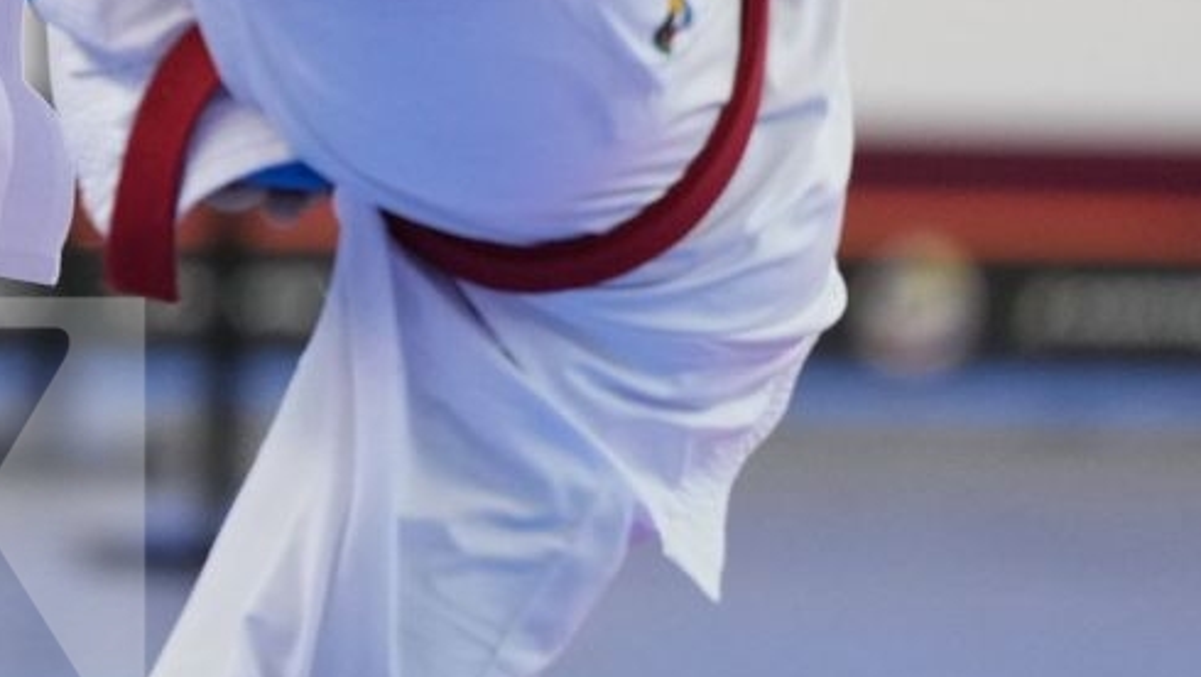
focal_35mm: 758
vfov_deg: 1.6
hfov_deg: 2.8
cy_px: -351
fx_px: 24147
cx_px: -83
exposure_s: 1/1000
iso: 2500
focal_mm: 197
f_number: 2.8
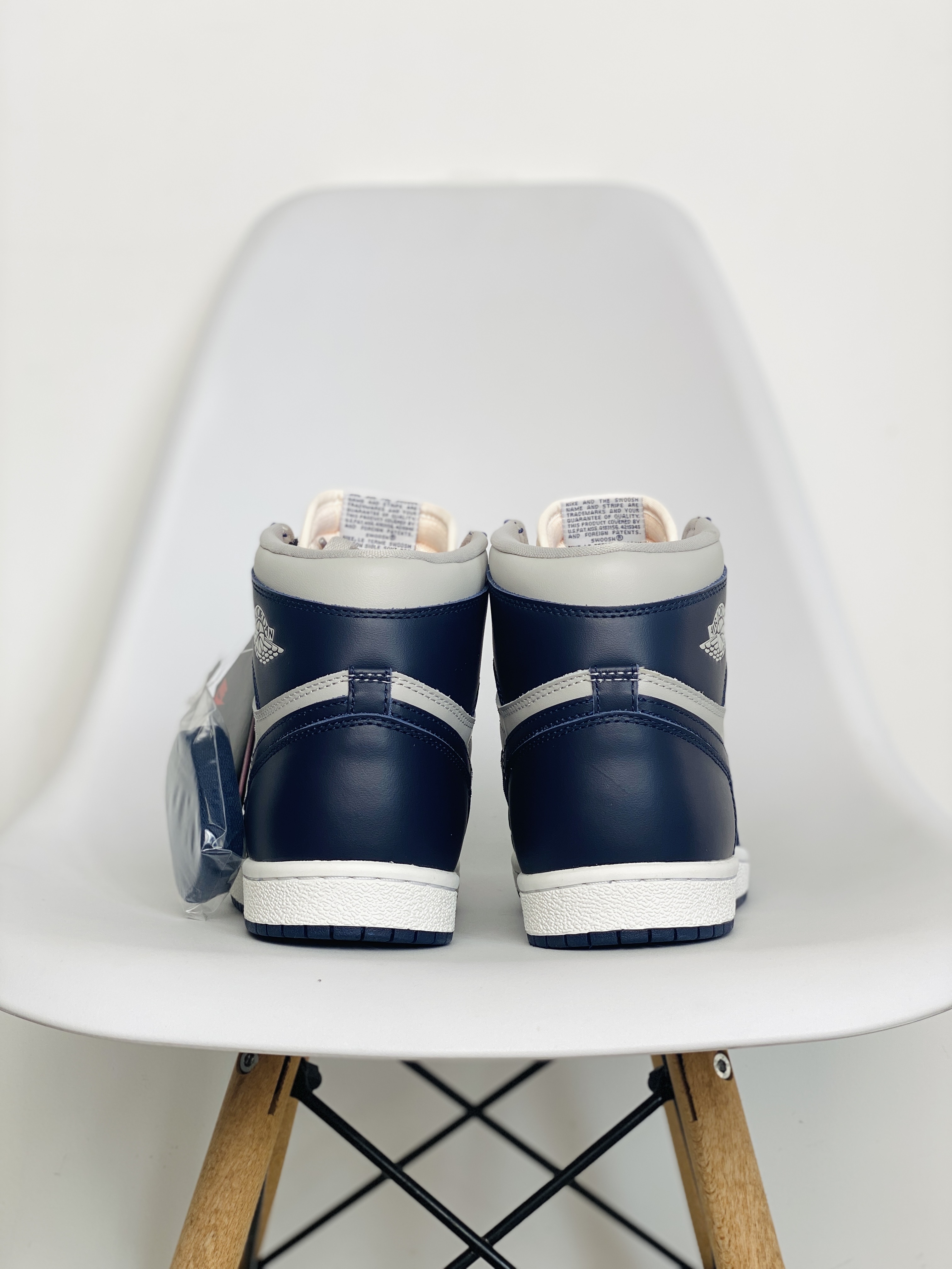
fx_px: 1907
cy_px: 634
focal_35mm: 52
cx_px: 476
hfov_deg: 28.0
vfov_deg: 36.8
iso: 25
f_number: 2
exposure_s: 1/100
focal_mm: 6
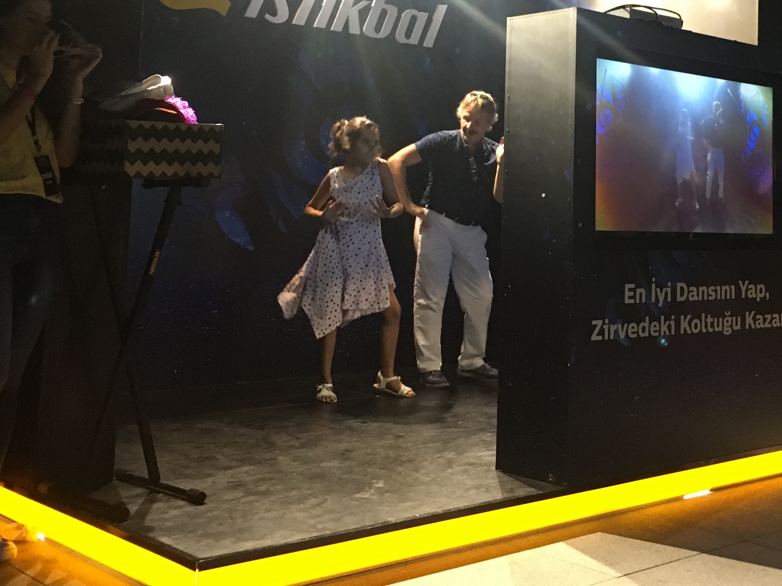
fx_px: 1175
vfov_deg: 27.6
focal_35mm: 52
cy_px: 137
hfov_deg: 36.1
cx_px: 573
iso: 200
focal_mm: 4.15
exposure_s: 1/25
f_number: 2.2
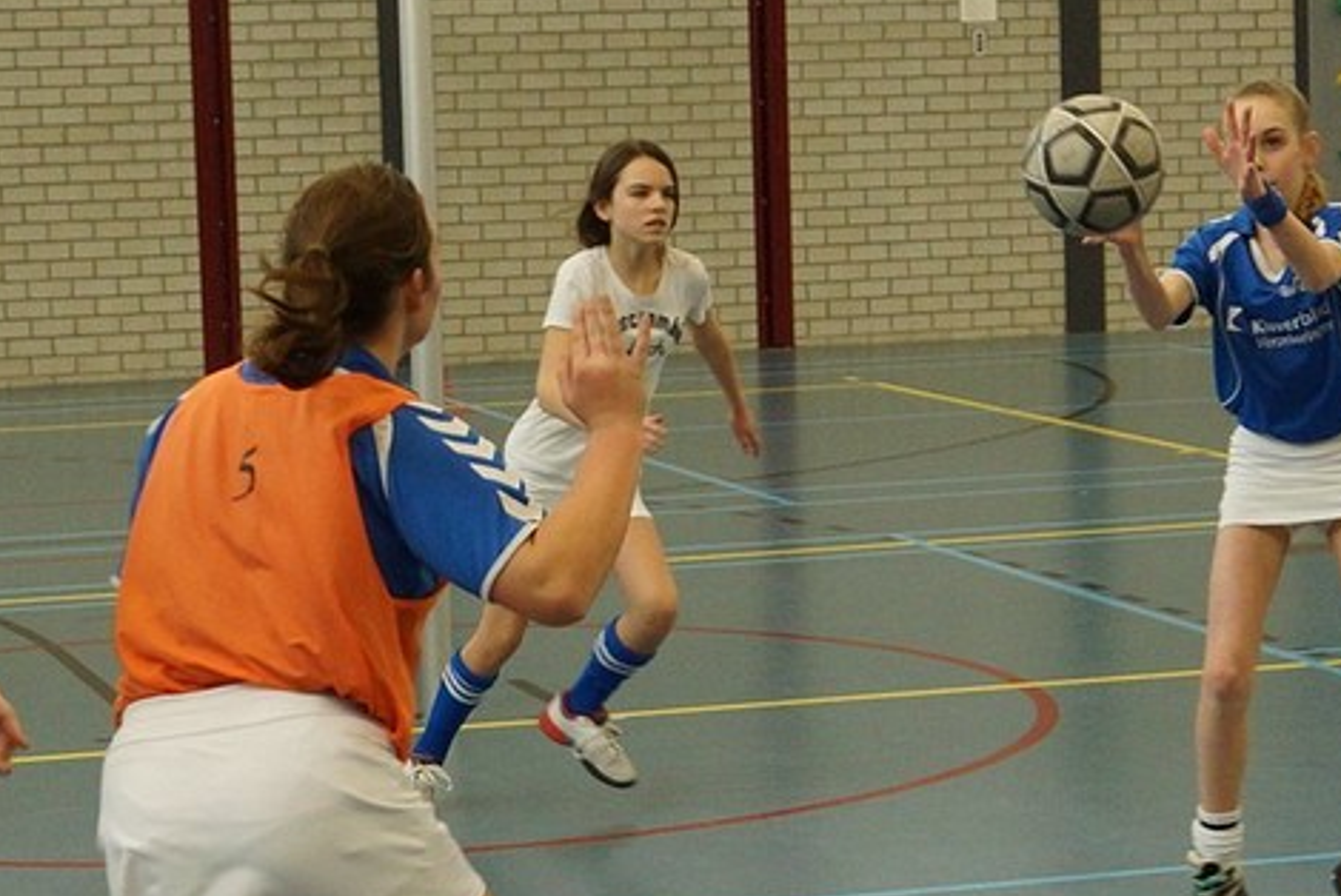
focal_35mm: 85
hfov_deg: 23.6
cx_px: 288
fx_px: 3168
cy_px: 716
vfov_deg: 16.0
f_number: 2.8
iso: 800
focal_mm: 26
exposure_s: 1/320
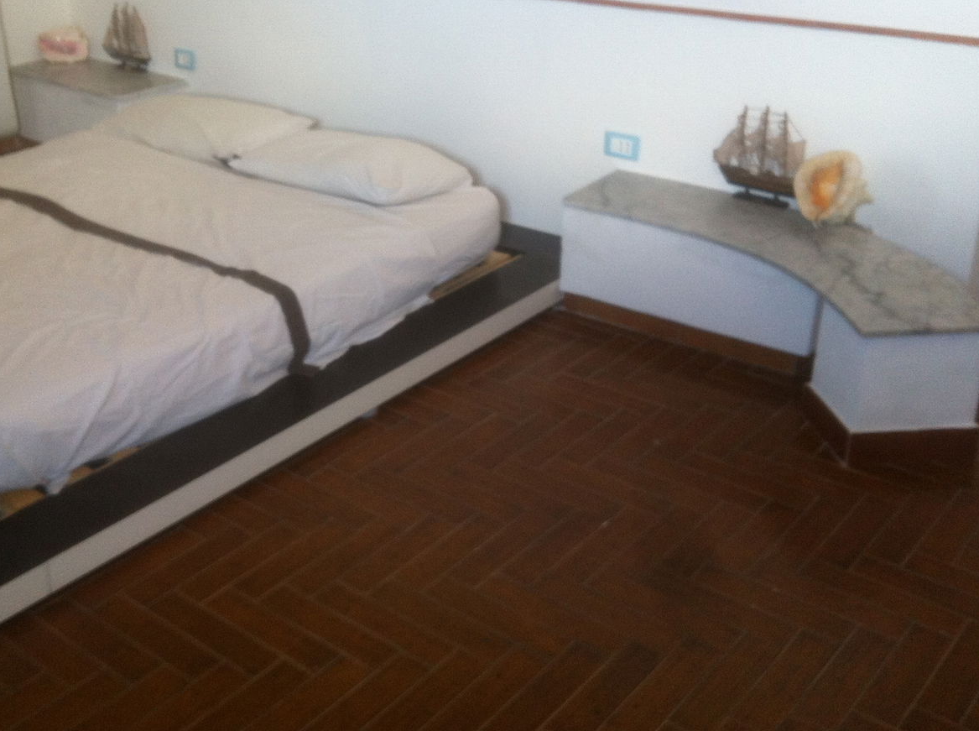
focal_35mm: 48
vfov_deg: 29.9
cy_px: 239
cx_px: 359
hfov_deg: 39.4
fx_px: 1355
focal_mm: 3.85
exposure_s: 1/15
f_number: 2.8
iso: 100
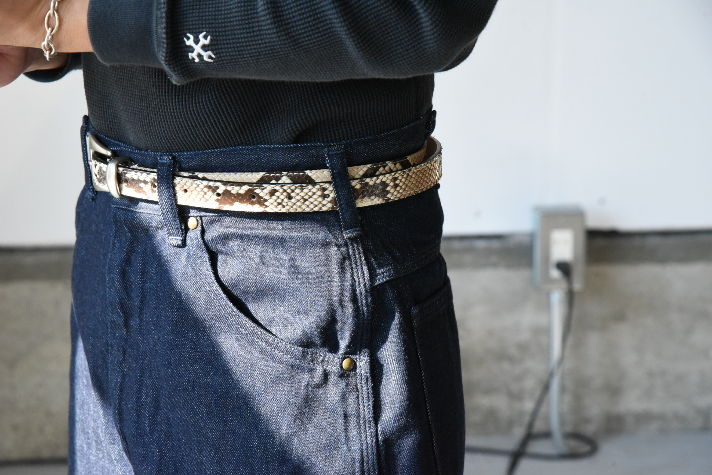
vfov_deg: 11.4
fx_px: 2373
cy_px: 238
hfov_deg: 17.1
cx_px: 356
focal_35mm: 120
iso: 8000
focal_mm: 120
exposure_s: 1/500
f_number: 9
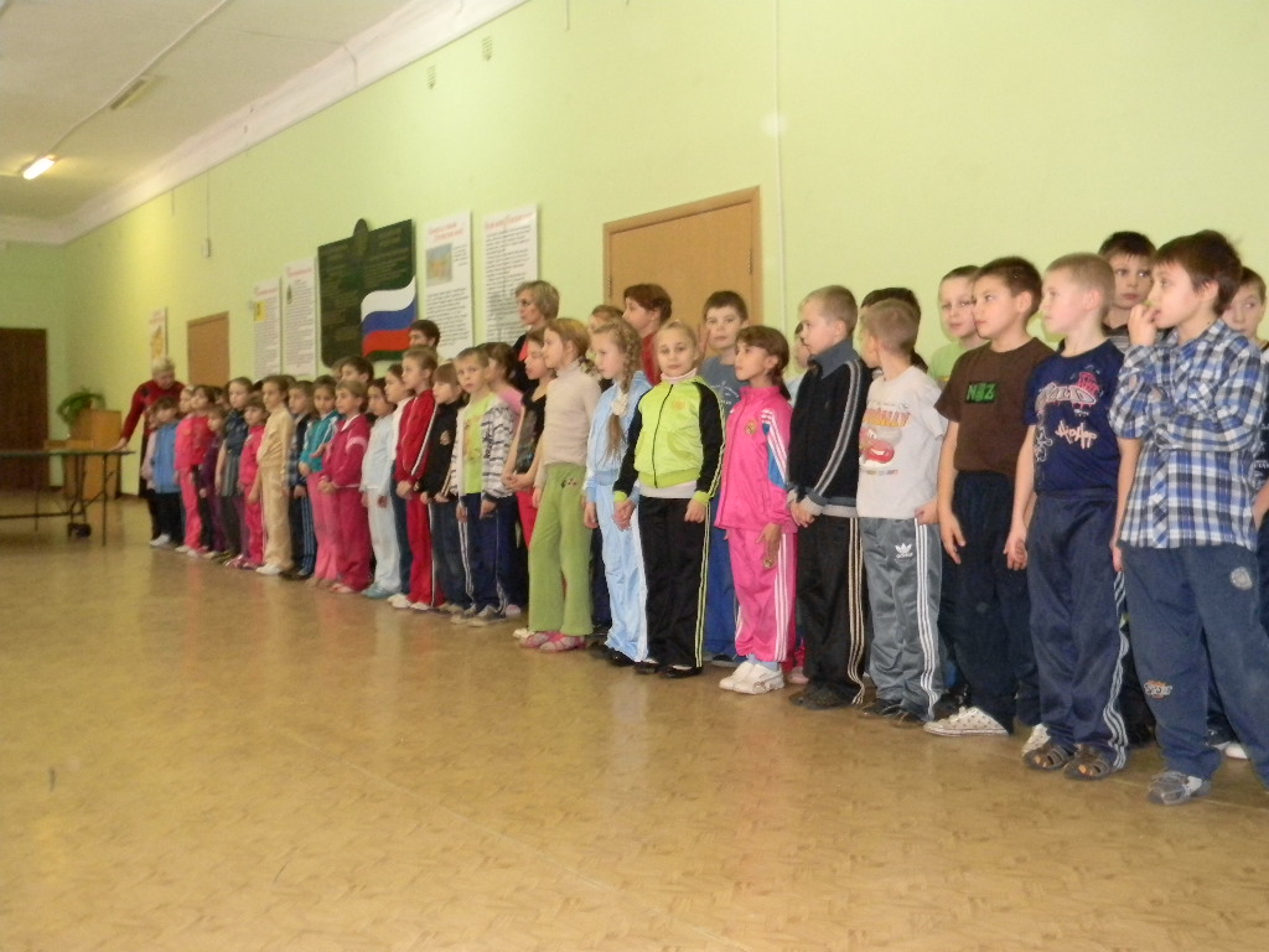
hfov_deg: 51.4
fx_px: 1320
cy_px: 476
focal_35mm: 36
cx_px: 634
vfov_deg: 39.7
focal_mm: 6.4
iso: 800
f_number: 3.7
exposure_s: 1/30
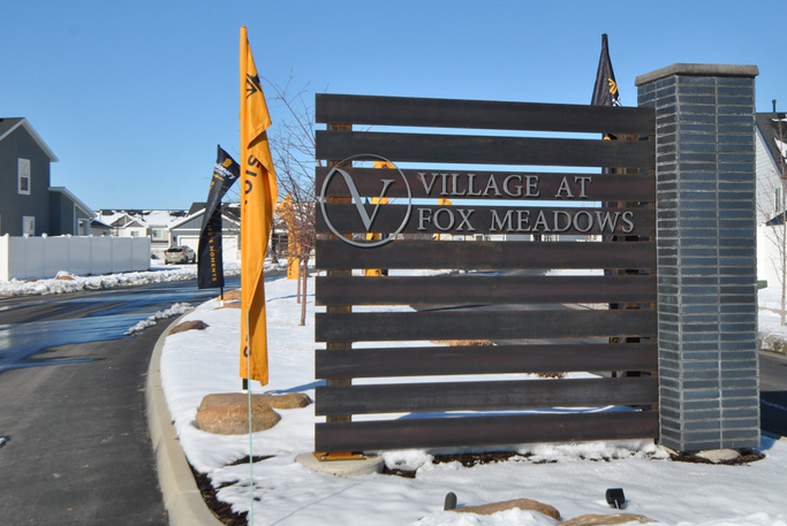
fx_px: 1182
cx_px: 429
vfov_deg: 25.1
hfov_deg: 36.8
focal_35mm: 54
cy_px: 249
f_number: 9
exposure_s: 1/320
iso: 100
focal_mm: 24
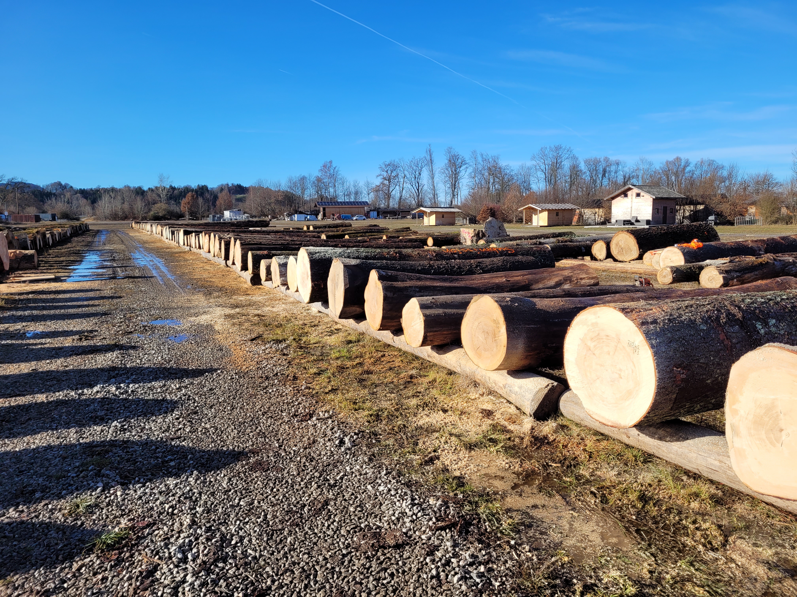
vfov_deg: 53.1
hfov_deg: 67.3
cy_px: 298
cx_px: 398
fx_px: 599
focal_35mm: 26
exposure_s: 1/1894
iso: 40
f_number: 1.8
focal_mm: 5.4
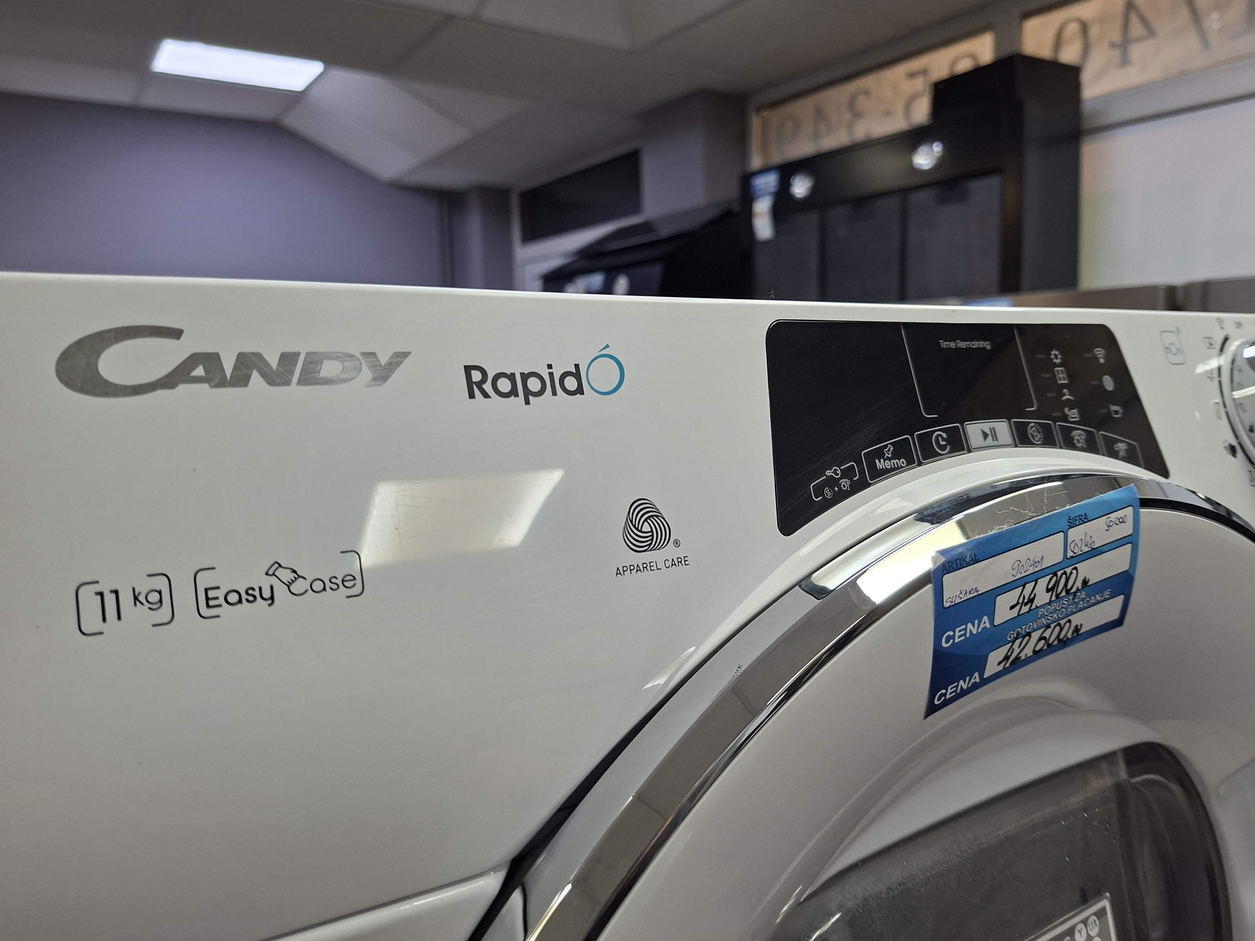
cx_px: 628
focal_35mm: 23
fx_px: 834
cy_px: 470
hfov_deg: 73.9
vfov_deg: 58.9
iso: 200
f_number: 1.8
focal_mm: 5.54
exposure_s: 1/100
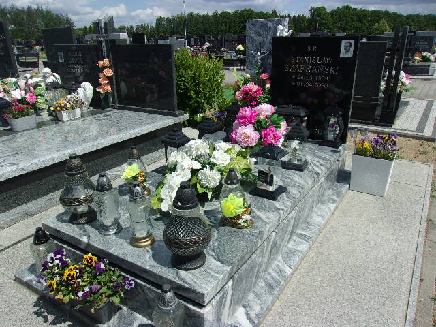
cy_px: 164
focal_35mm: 27
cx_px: 218
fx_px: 340
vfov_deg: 51.4
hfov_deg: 65.3
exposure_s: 1/200
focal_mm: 4.9
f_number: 10.4
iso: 80
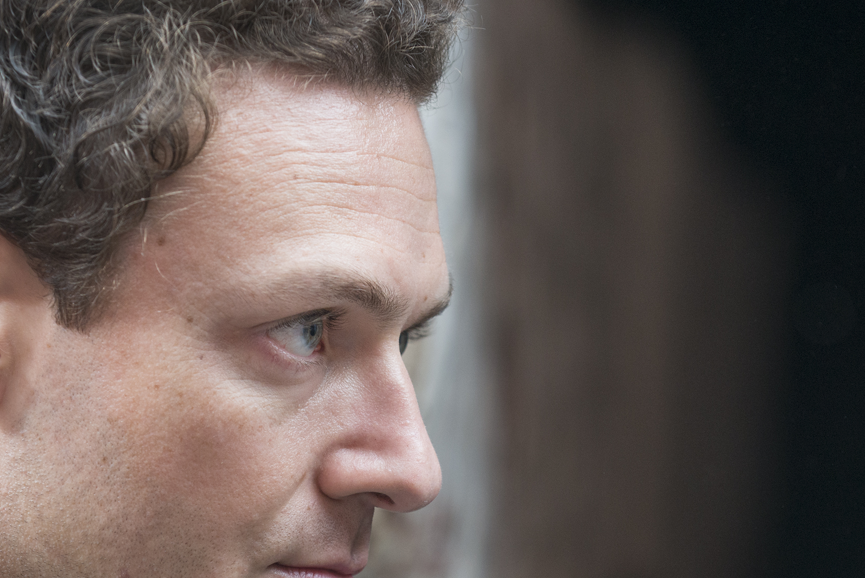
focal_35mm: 268
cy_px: 433
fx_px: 6442
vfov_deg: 5.1
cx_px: 371
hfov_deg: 7.7
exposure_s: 1/160
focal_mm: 125
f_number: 3.5
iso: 800
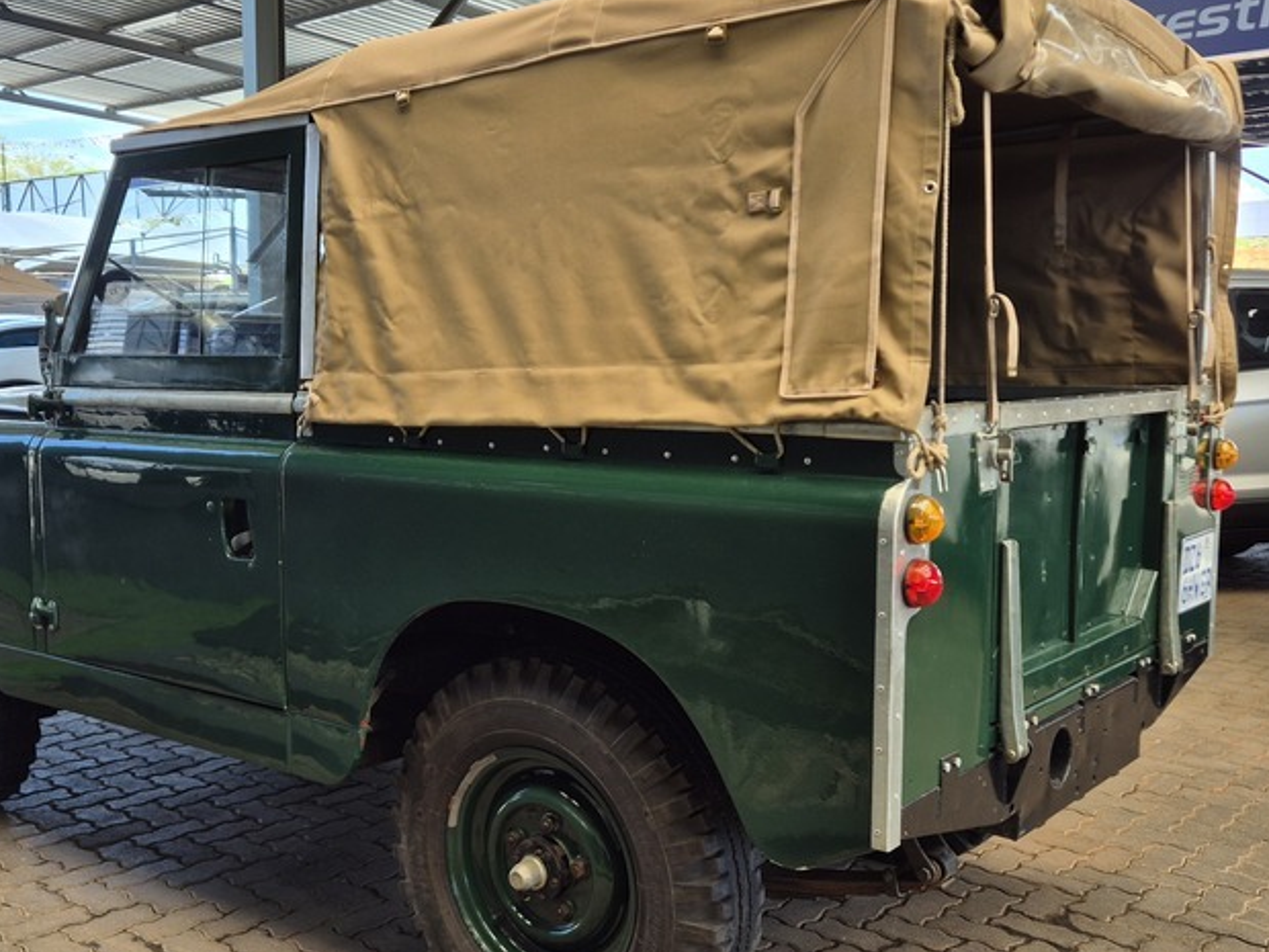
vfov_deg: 37.7
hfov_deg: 48.9
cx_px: 573
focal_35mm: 38
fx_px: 1393
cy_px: 491
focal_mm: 5.4
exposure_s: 1/180
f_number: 1.8
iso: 25
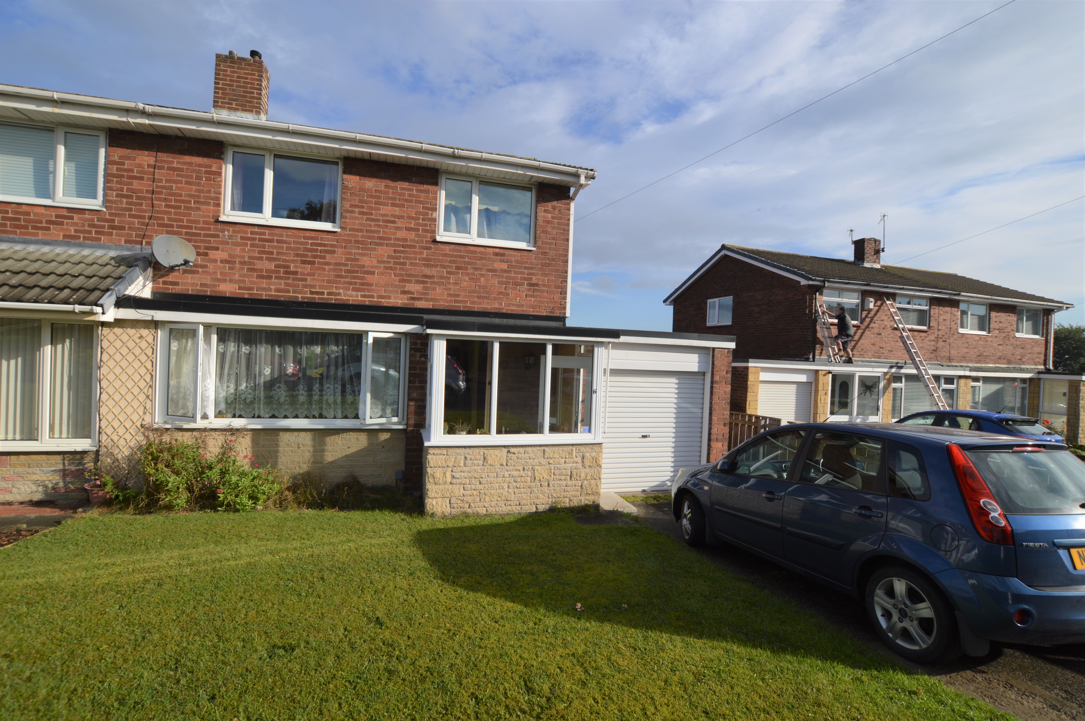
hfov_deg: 100.4
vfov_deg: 77.2
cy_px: 360
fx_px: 452
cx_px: 542
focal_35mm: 15
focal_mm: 10
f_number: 8
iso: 100
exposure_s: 1/250
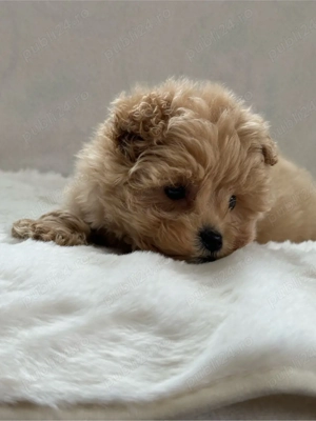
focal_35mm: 48
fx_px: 584
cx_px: 158
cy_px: 210
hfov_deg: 30.3
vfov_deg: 39.7
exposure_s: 1/69
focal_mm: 6.86
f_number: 1.78
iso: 80
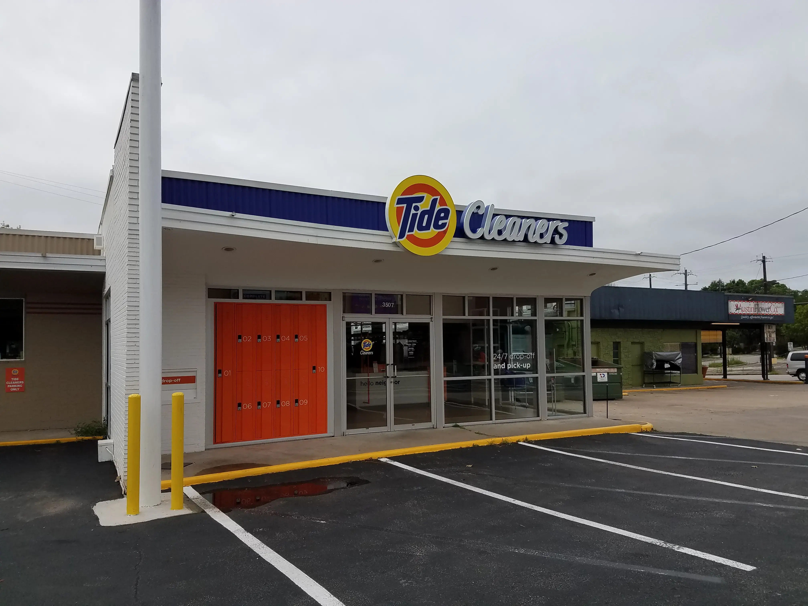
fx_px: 607
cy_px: 303
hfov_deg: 67.3
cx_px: 404
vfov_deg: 53.1
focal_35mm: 26
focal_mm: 4.2
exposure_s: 1/1224
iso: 40
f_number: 1.7
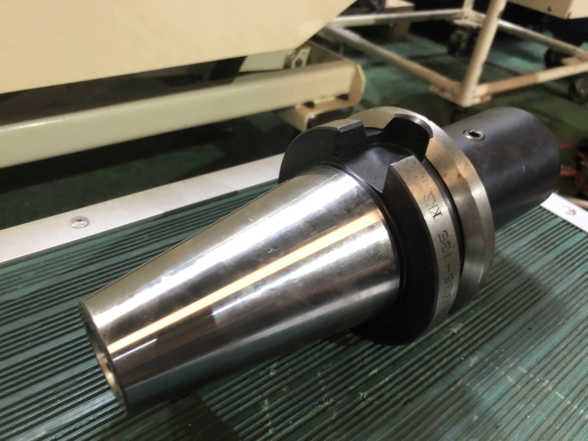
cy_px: 220
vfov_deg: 49.7
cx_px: 294
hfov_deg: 63.4
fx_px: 476
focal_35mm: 28
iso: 100
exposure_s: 1/7
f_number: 1.8
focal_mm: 3.99
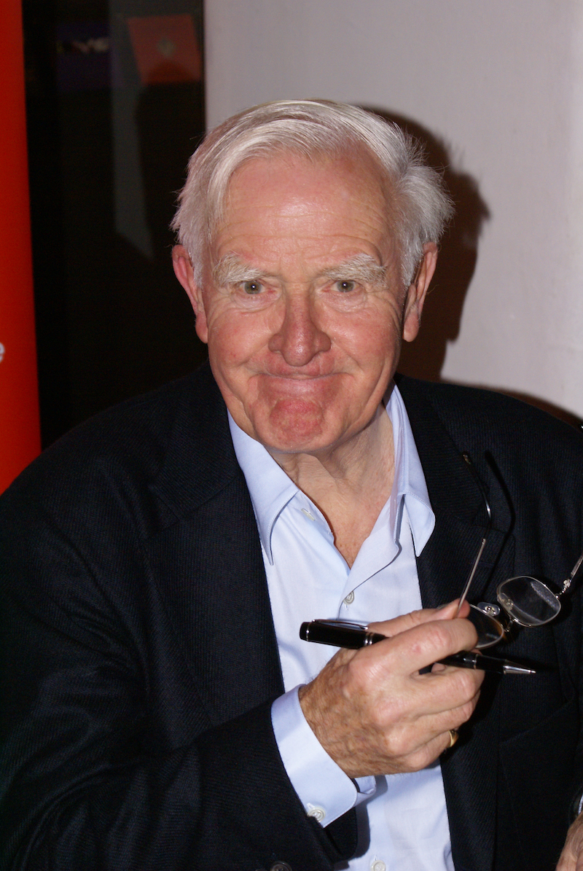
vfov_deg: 24.6
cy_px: 436
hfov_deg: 16.6
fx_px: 1998
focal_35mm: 82
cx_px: 292
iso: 400
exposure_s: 1/80
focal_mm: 55
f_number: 5.6
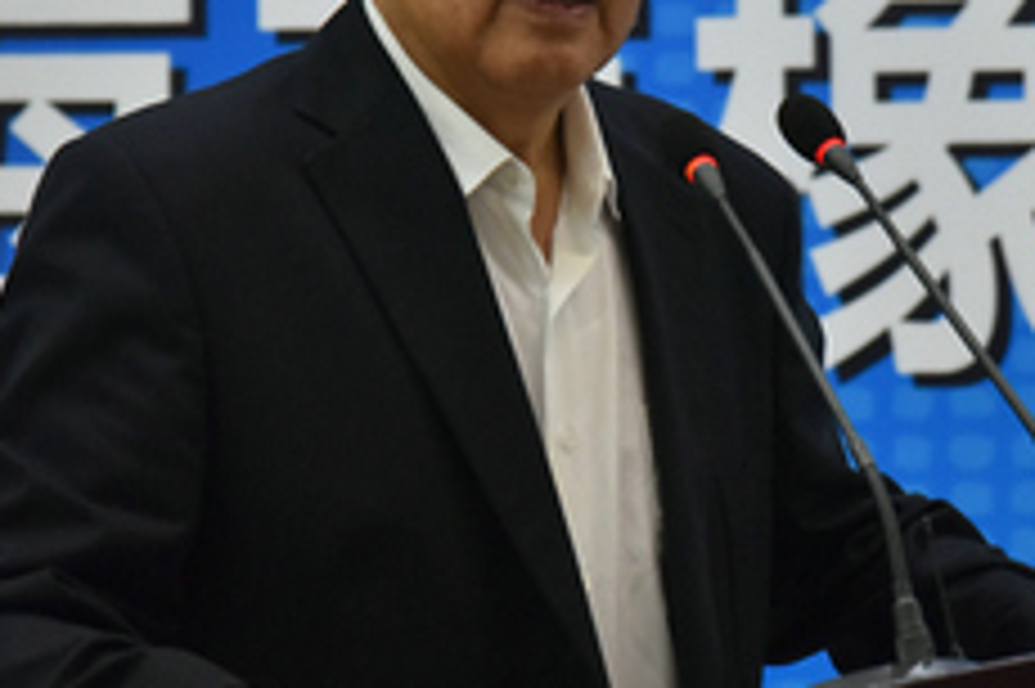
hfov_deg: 7.2
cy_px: 178
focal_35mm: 287
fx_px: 8245
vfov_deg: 4.8
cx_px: 634
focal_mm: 120
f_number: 5.6
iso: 2500
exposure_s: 1/125
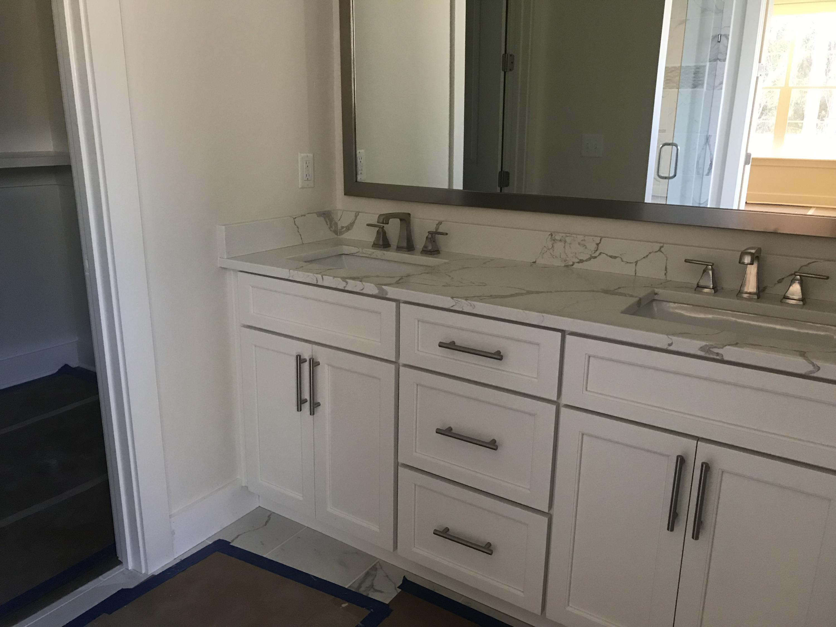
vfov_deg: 49.7
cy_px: 314
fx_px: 676
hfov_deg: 63.4
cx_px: 418
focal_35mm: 28
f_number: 1.8
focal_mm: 3.99
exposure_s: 1/15
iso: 64
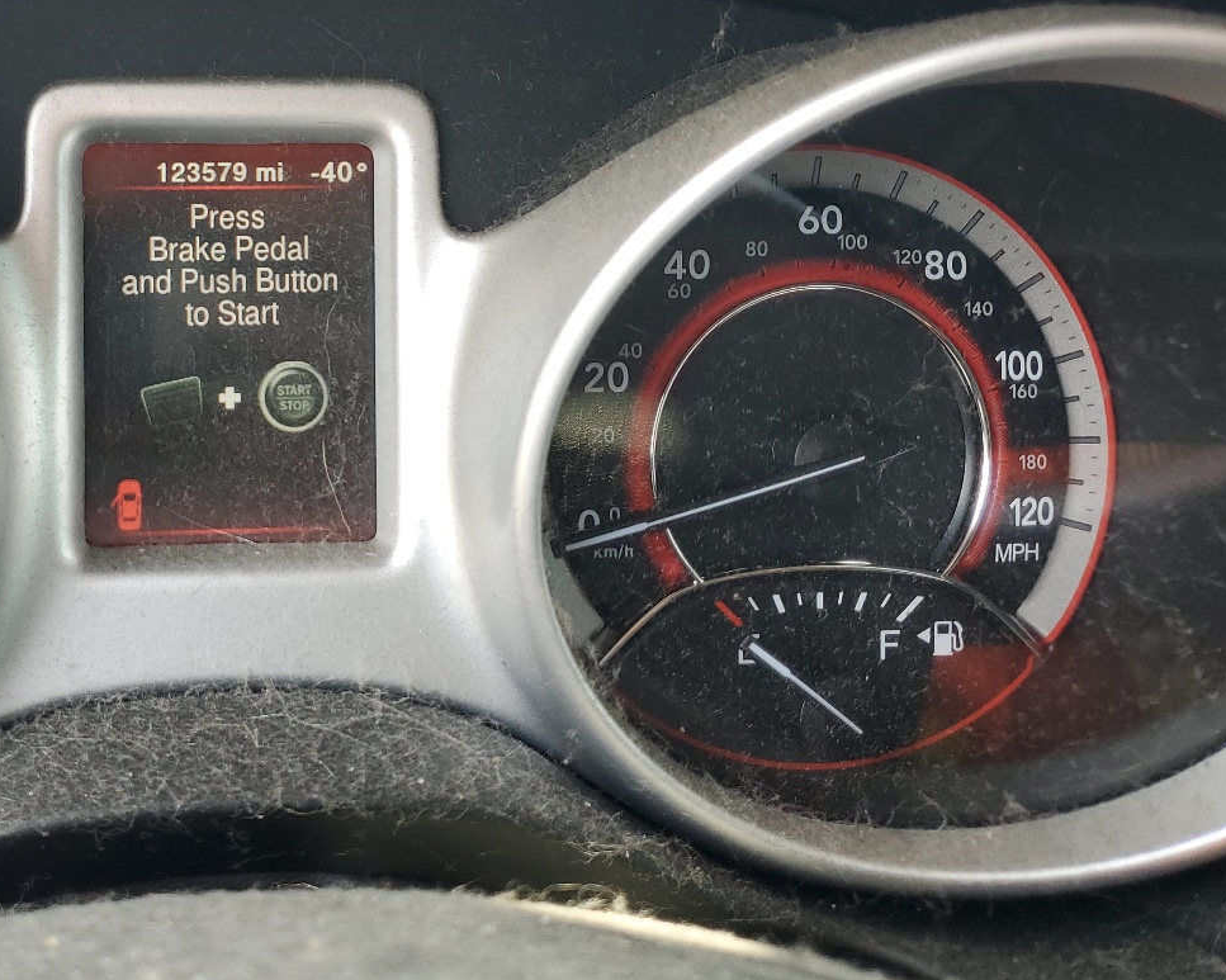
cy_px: 273
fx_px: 1524
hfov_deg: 41.6
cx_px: 217
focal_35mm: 42
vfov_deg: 35.1
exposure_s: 1/161
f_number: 1.5
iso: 50
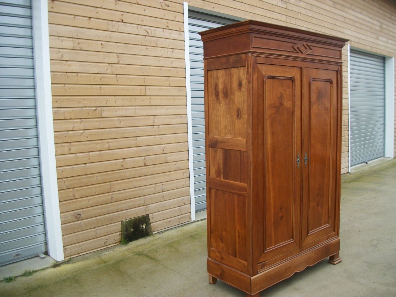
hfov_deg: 56.8
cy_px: 148
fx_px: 366
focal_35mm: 32
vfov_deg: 44.2
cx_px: 198
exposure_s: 1/250
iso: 80
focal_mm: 5.7
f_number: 2.9
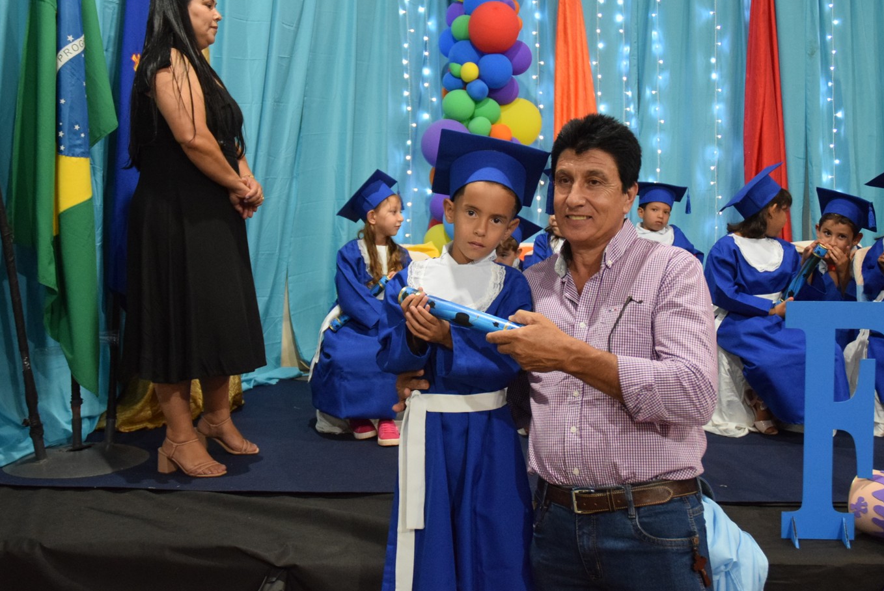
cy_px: 244
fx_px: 983
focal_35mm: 40
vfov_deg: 33.4
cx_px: 473
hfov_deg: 48.4
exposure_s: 1/60
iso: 2500
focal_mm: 22
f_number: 3.5
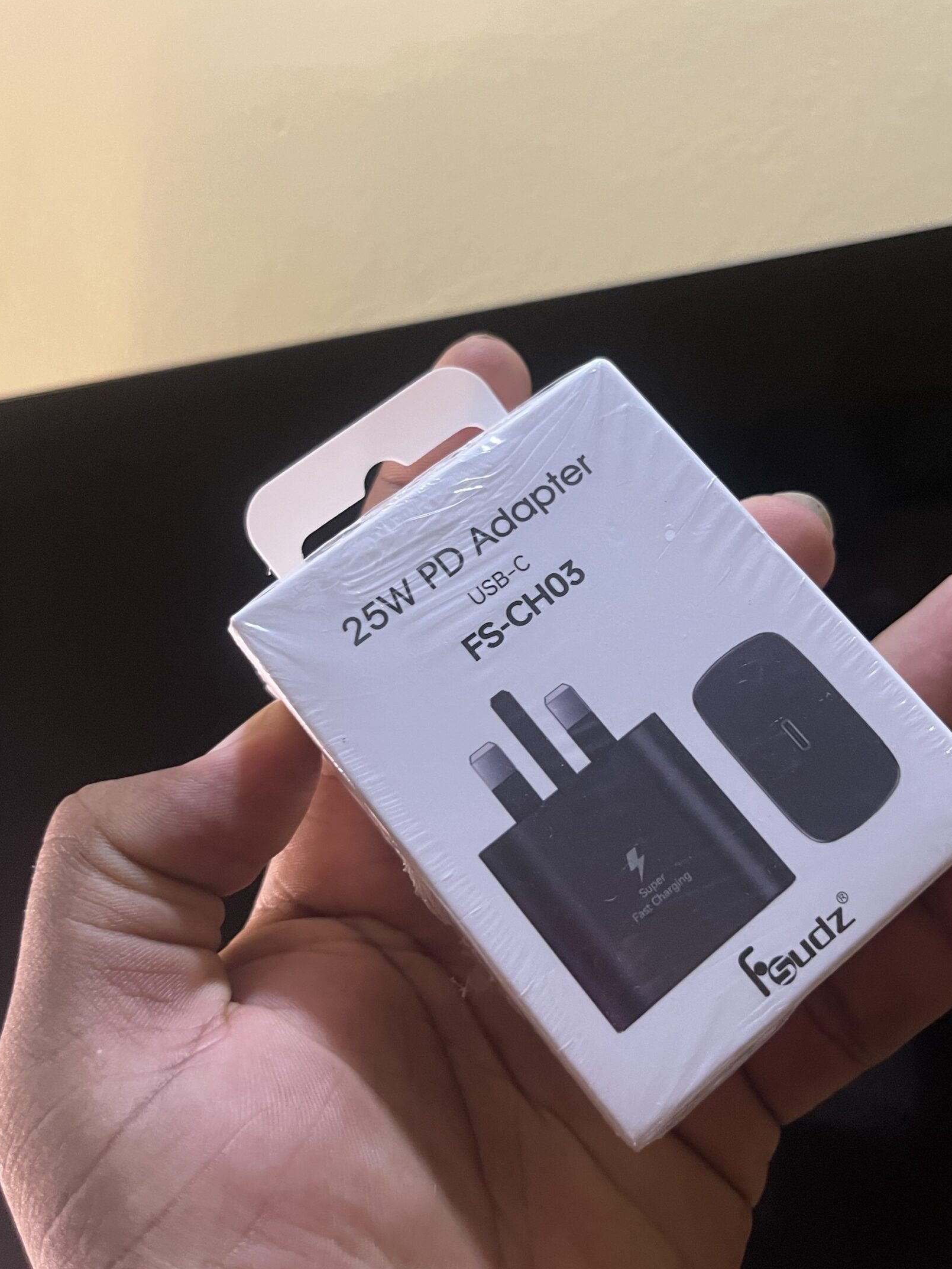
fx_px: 1137
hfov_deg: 45.3
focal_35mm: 31
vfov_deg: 58.4
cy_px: 627
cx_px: 554
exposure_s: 1/50
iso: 400
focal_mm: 5.1
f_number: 1.6
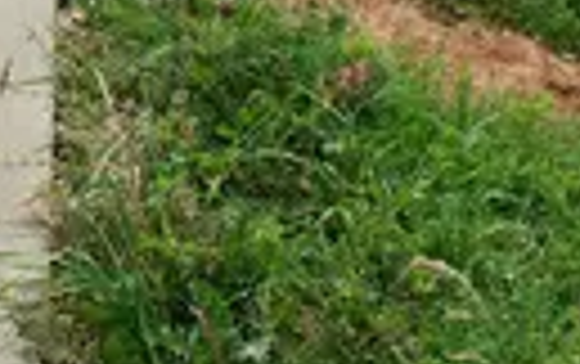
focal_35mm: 118
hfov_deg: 17.3
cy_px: -171
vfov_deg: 10.8
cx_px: 13
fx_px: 1868
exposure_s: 1/400
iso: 64
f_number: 5
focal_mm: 7.54
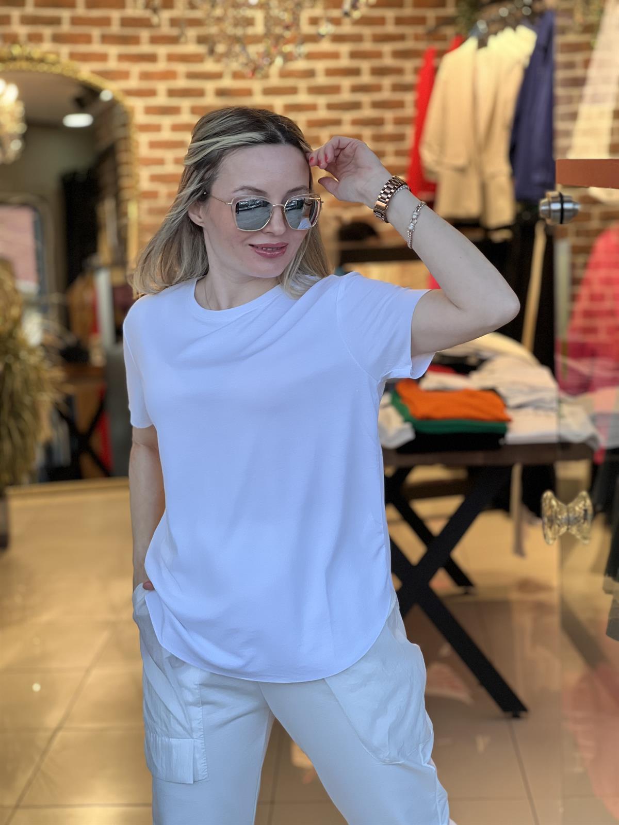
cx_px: 310
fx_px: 1836
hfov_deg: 19.1
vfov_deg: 25.3
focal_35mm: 77
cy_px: 412
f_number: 2.8
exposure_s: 1/100
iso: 125
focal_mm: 9
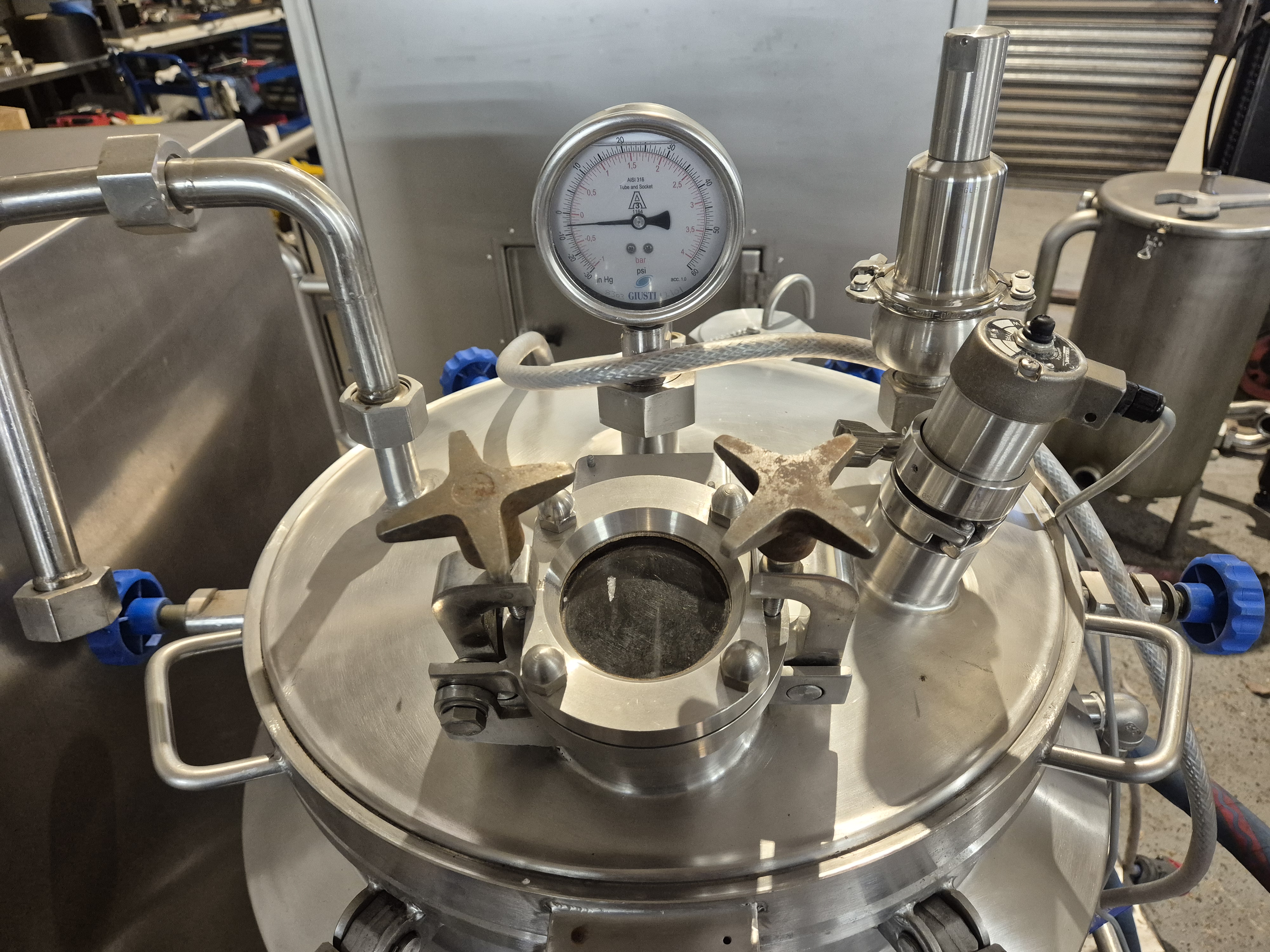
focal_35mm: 23
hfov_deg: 73.9
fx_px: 844
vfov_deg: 58.9
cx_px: 635
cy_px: 476
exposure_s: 1/100
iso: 1000
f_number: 1.8
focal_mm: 5.4
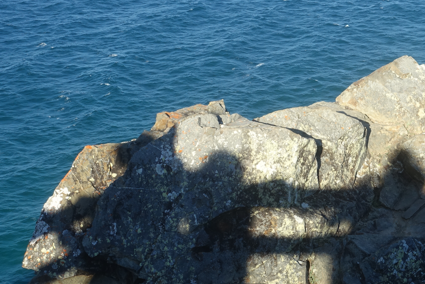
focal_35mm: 90
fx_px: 1062
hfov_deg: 21.8
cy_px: 15
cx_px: 420
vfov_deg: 15.0
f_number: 5.6
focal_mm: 16.62
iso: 125
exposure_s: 1/250
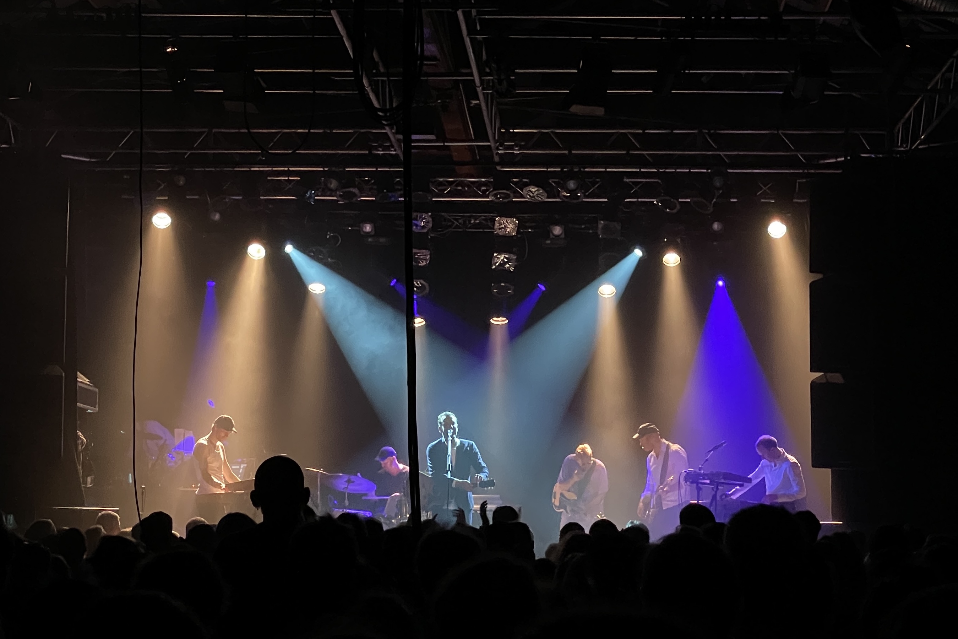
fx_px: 1623
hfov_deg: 32.9
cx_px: 452
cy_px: 358
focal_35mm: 61
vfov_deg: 22.3
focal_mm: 6
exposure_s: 1/40
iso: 1000
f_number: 2
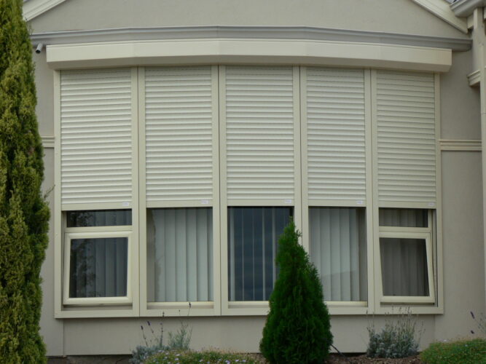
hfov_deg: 13.7
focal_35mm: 144
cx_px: 243
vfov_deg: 10.3
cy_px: 182
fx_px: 2021
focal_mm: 24.1
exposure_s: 1/640
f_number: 3.3
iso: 100
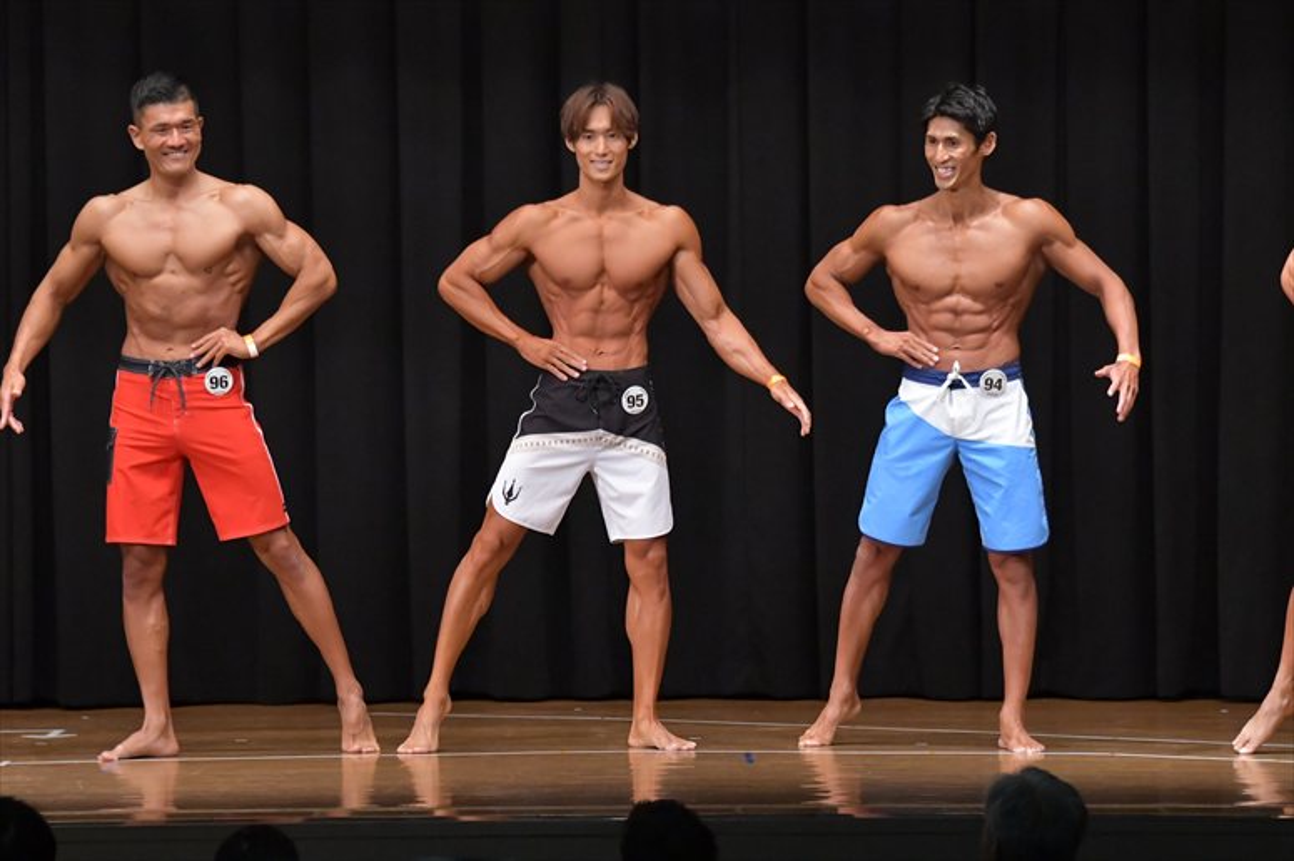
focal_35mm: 202
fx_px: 7257
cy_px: 430
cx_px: 647
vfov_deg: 6.8
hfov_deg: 10.2
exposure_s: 1/400
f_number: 5.6
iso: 6400
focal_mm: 135
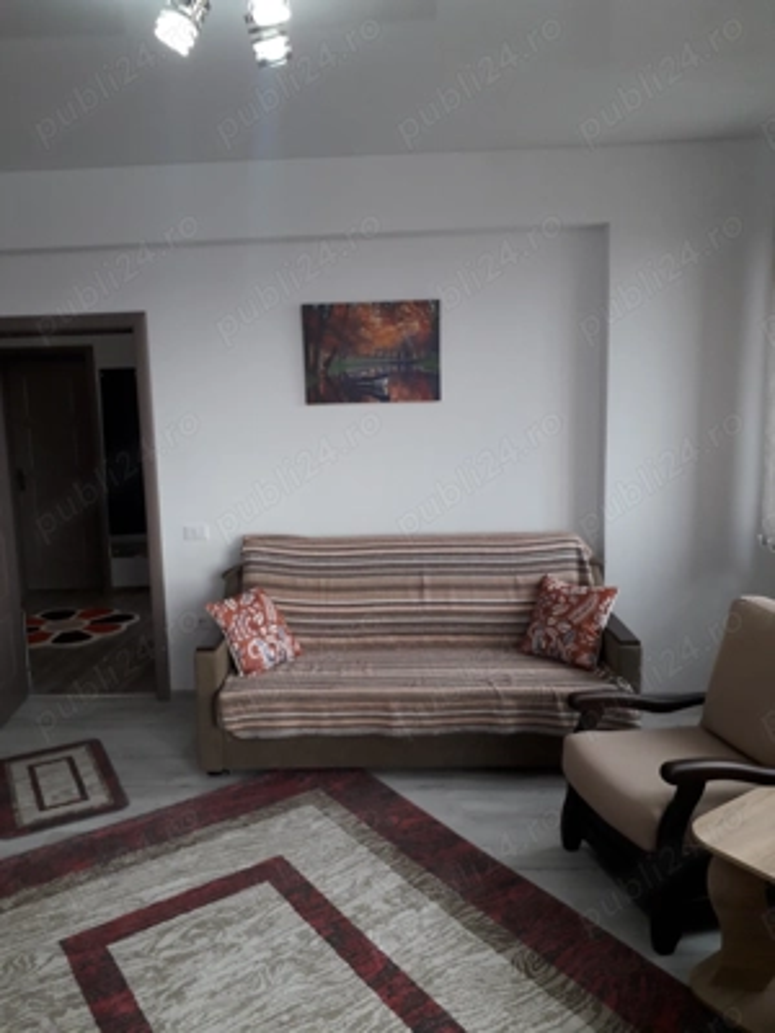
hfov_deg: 51.4
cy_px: 516
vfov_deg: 65.3
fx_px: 806
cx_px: 388
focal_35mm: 27
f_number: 1.9
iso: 80
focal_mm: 3.6
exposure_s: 1/100
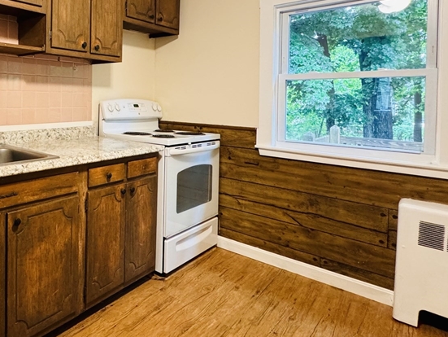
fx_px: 337
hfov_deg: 60.6
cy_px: 104
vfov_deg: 51.8
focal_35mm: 26
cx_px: 76
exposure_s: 1/60
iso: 500
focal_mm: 2.22
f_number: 2.2
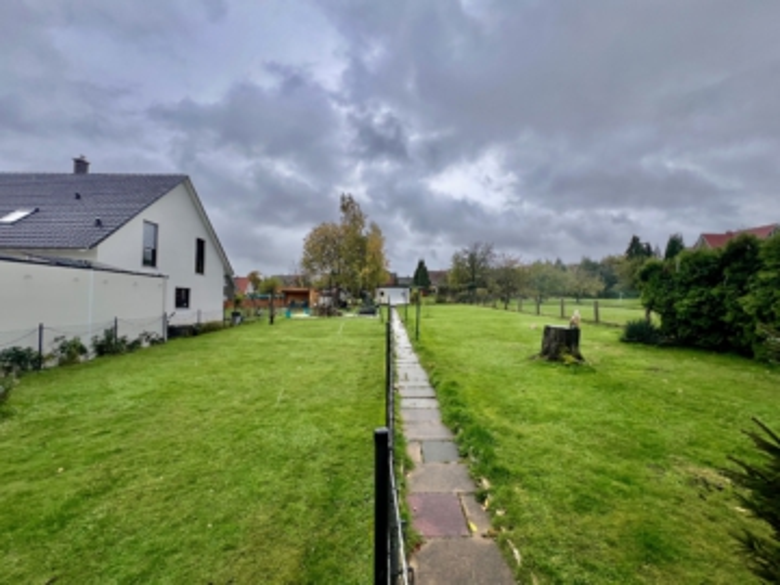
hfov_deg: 106.2
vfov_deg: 89.9
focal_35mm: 13
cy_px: 292
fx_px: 293
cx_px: 390
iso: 32
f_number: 1.8
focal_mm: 1.57
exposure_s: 1/401
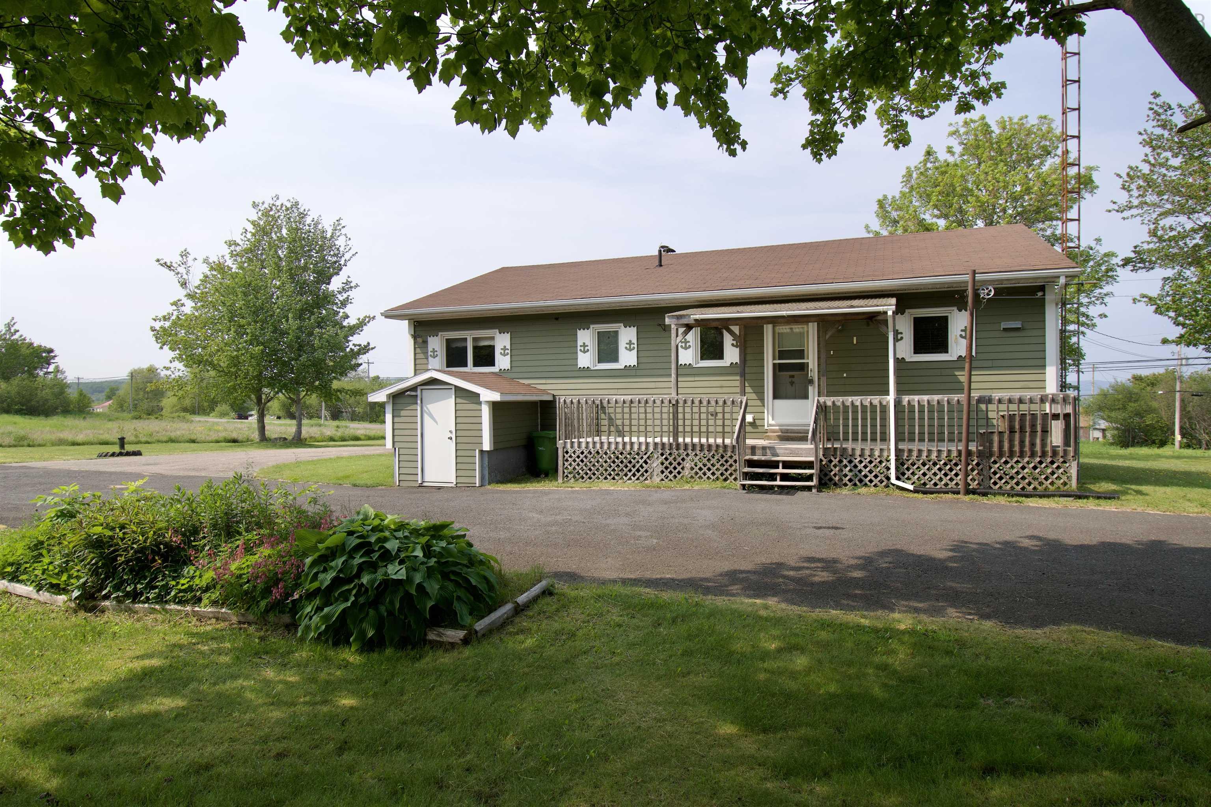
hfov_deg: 81.2
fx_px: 706
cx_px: 606
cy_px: 404
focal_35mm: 21
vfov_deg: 59.5
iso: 100
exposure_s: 1/320
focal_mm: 14
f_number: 9
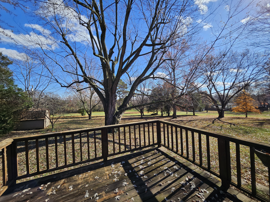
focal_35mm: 13
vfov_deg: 89.9
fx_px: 101
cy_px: 101
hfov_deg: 106.2
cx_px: 135
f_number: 2.2
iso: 32
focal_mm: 1.74
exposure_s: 1/765
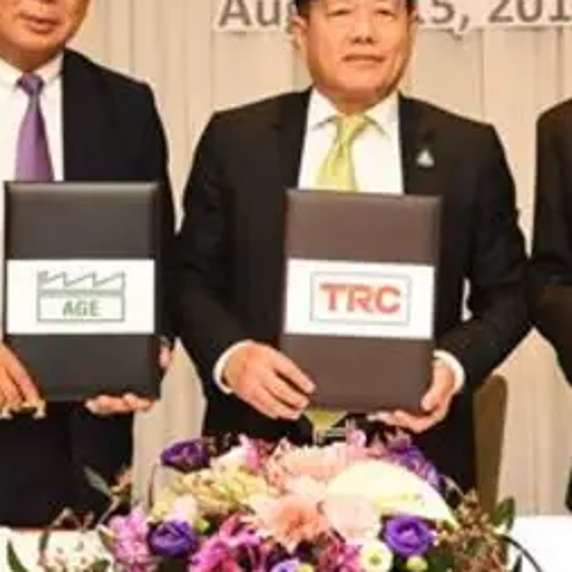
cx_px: 387
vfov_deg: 13.8
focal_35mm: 126
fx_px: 2356
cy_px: 122
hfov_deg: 13.8
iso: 1600
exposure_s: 1/125
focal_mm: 48
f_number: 5
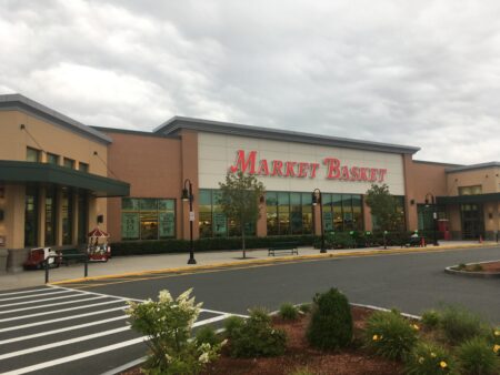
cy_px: 188
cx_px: 250
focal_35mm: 29
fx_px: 419
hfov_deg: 61.6
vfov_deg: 48.3
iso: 25
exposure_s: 1/120
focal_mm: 4.15
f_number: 2.2
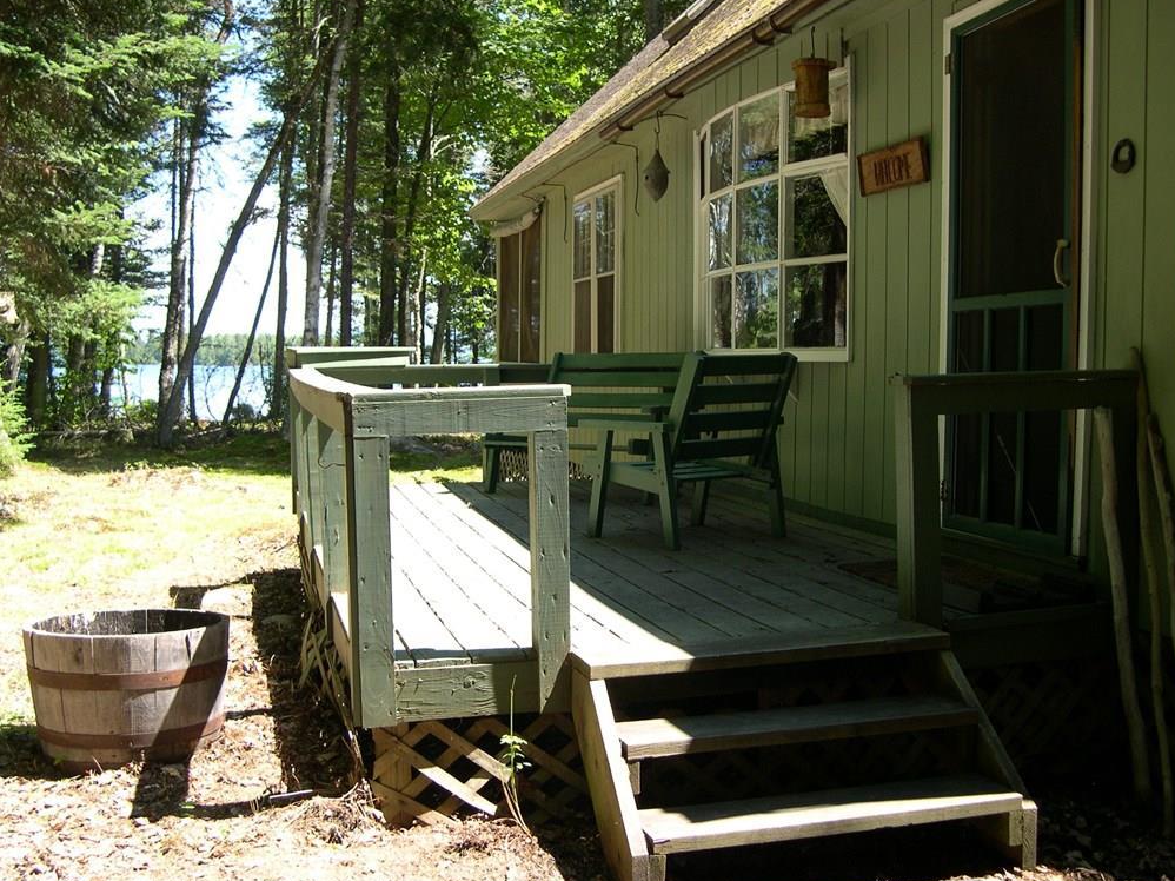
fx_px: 1323
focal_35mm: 39
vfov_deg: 36.8
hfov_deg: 47.9
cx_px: 583
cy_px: 443
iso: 100
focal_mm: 8
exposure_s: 1/188
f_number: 2.8
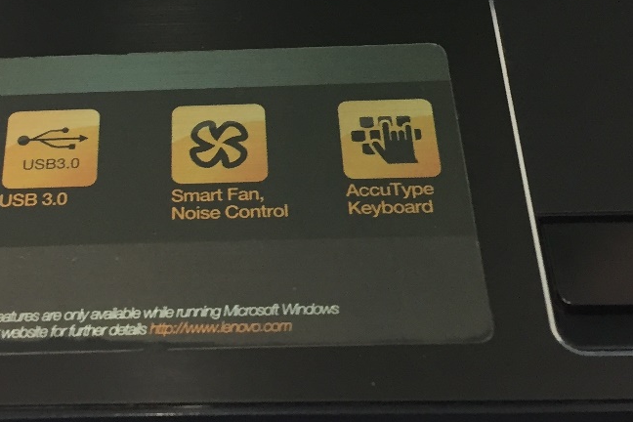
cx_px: 168
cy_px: -42
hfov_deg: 26.4
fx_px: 1336
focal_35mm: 76
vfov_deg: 17.3
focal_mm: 4.15
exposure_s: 1/33
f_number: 2.2
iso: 125
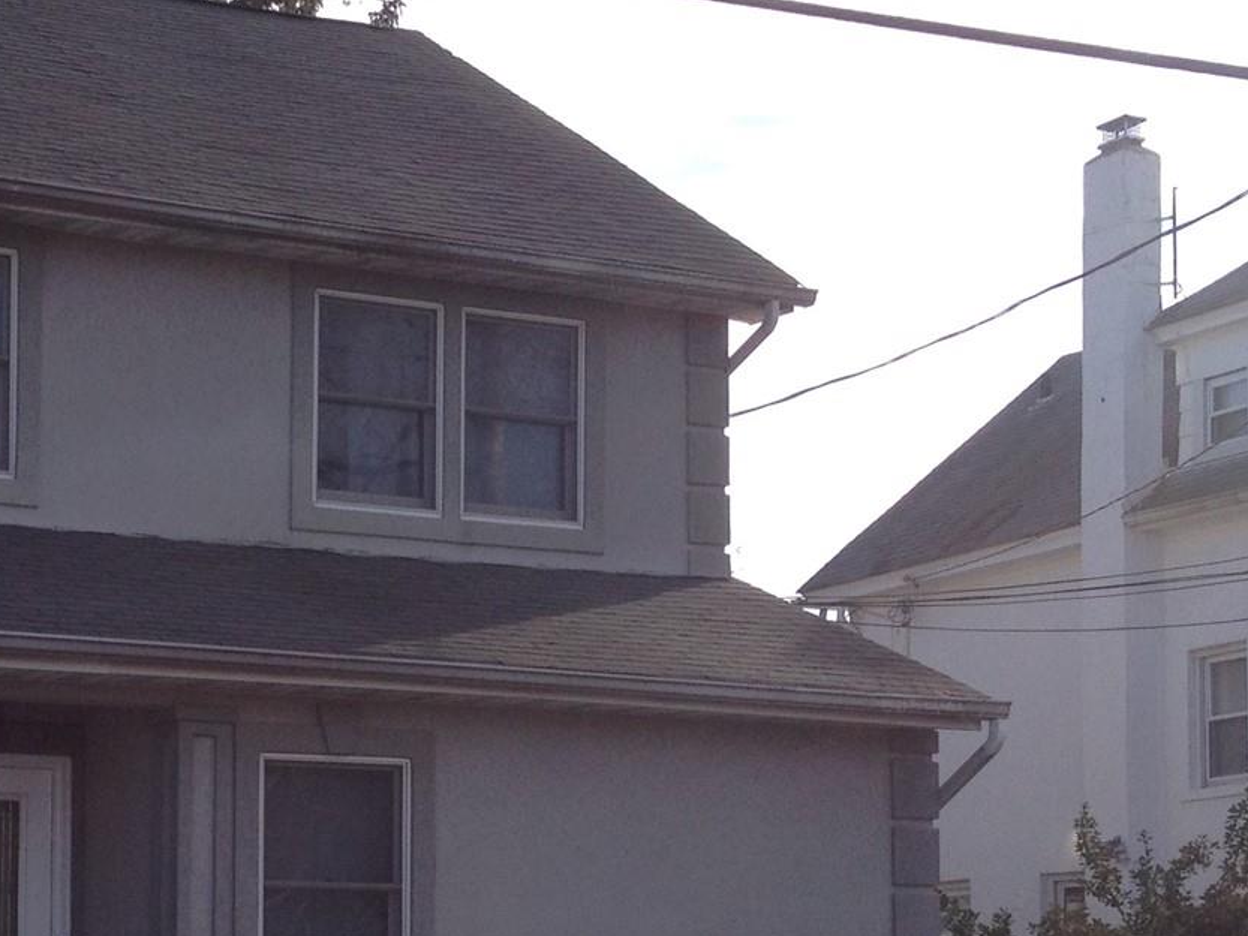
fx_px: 3101
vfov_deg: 16.9
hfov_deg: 22.3
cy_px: 882
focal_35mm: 86
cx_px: 172
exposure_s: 1/1151
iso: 50
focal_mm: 4.28
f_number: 2.4
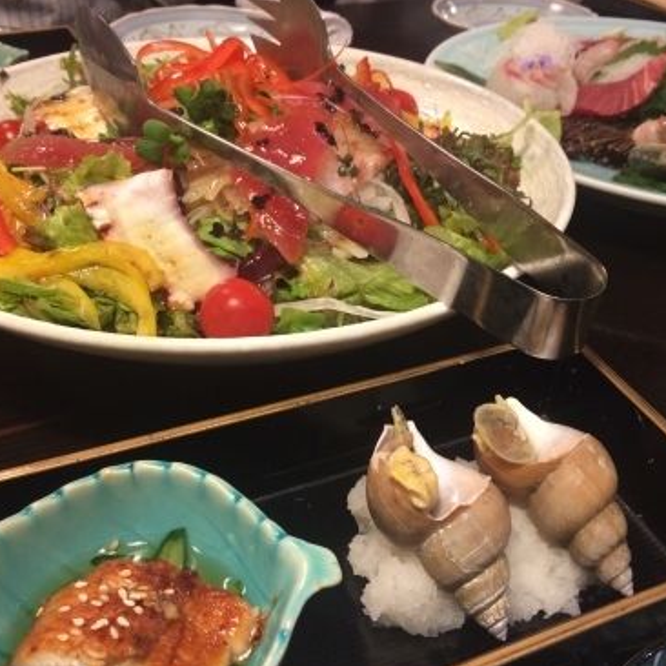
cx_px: 355
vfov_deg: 47.2
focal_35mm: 35
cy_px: 334
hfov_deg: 47.2
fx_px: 762
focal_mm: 4.15
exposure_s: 1/30
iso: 250
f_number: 2.2
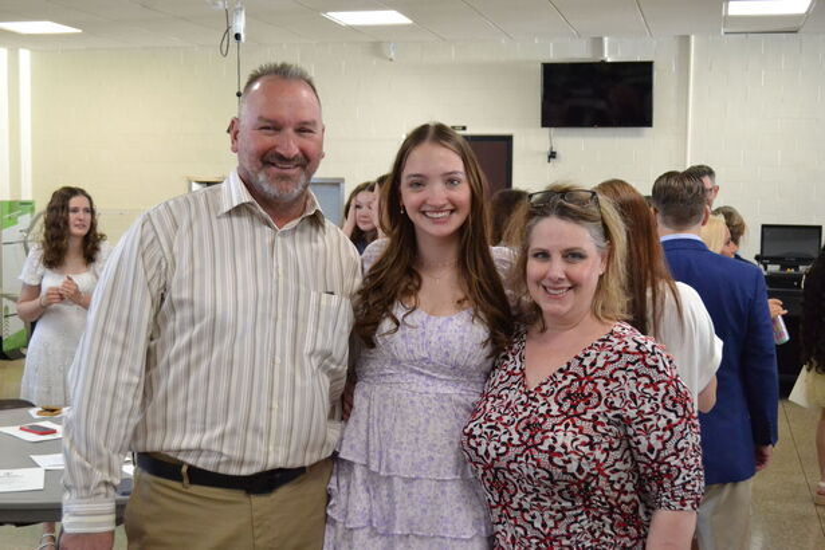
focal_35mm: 48
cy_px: 275
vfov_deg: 28.1
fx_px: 1100
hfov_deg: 41.1
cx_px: 412
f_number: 4.8
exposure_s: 1/250
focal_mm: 32
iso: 3200
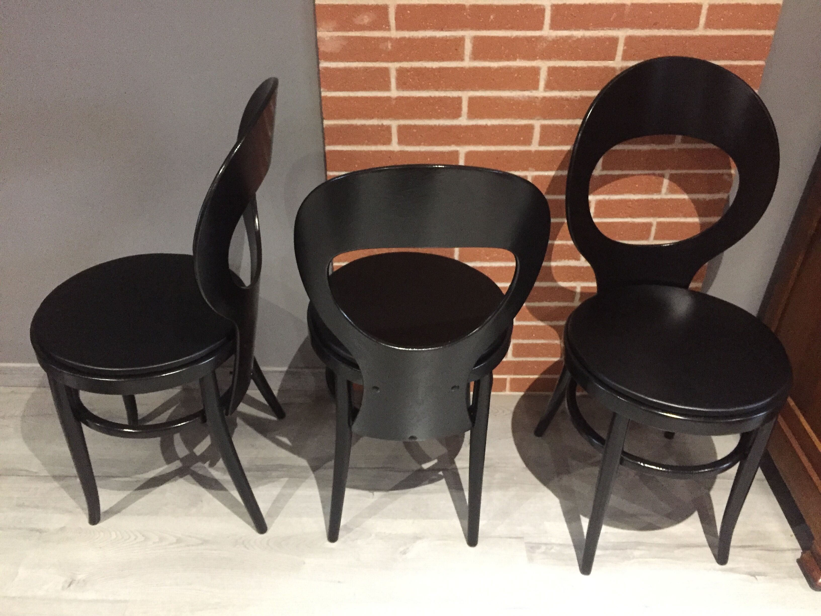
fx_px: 688
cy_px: 308
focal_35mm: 29
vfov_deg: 48.2
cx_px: 410
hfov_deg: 61.7
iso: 400
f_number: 2.2
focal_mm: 4.15
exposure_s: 1/17
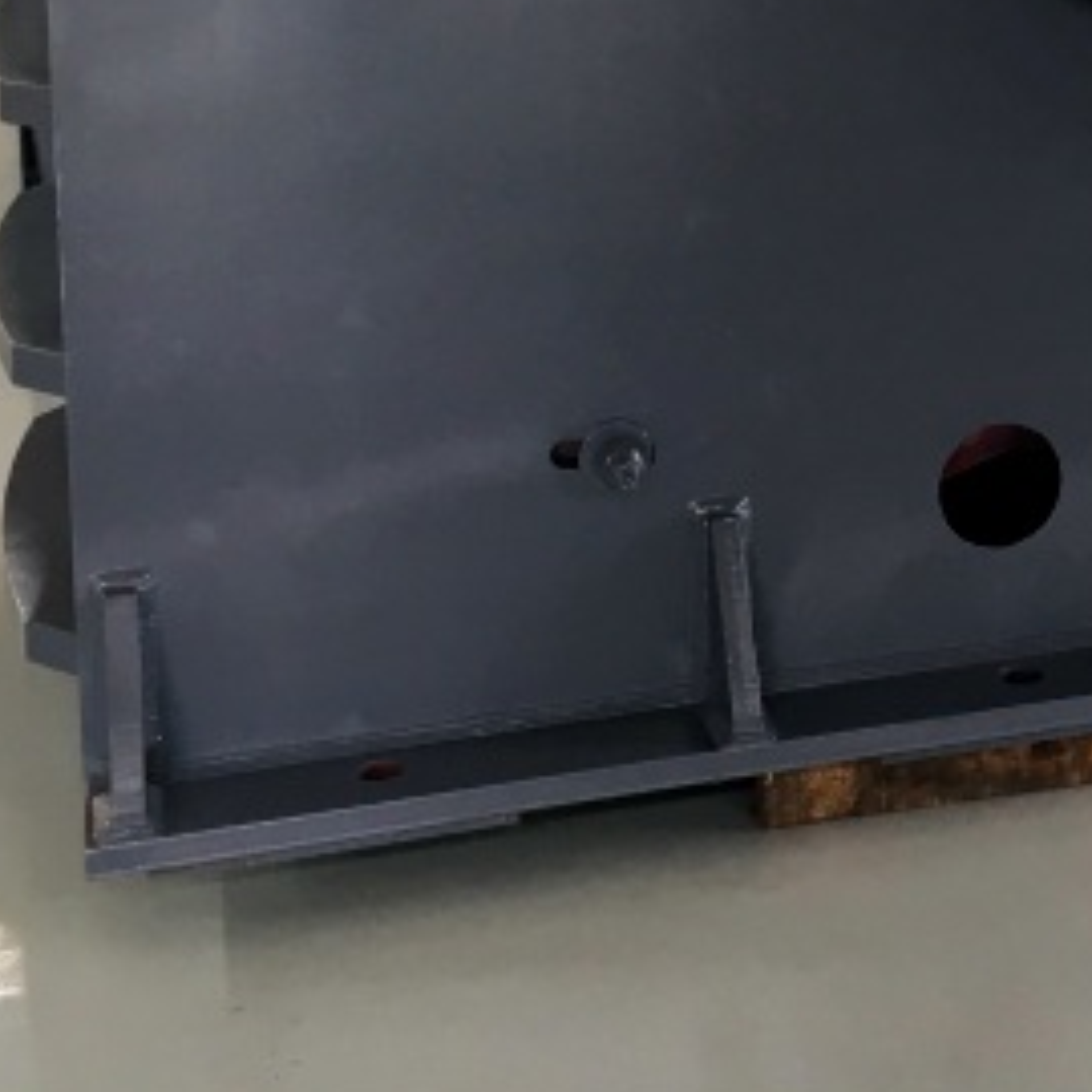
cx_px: 991
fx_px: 2712
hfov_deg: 22.2
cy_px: -97
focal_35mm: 76
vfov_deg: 21.6
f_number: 2.2
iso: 32
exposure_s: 1/33
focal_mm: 4.15
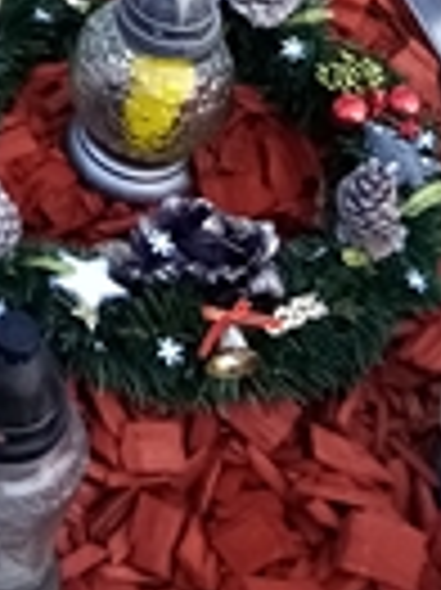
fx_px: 2161
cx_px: -230
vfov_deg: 13.5
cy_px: -545
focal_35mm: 127
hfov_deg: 11.2
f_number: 1.8
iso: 110
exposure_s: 1/157
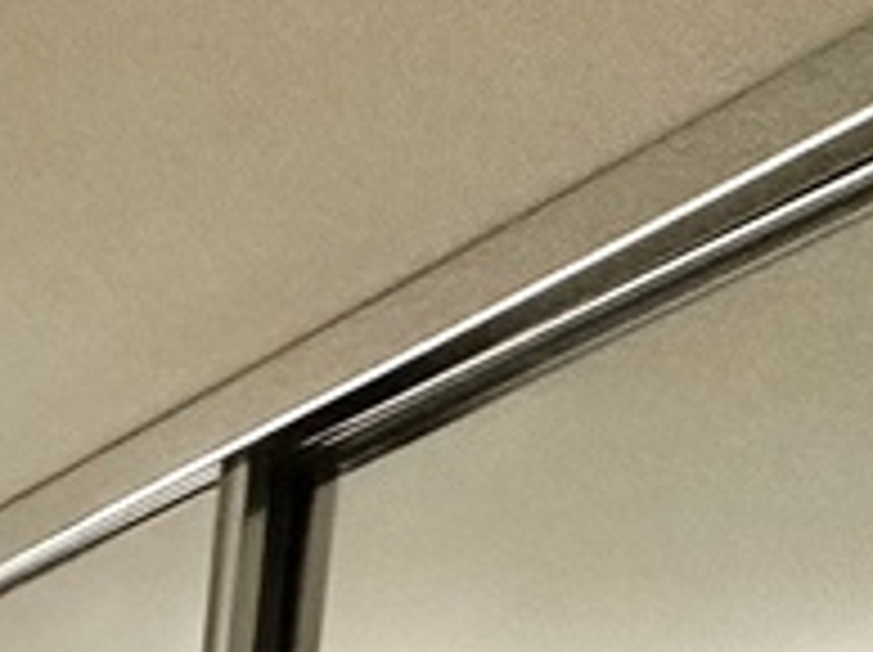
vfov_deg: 10.6
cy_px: 1880
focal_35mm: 104
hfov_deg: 13.1
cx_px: -1336
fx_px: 2620
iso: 250
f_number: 2.2
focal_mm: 2.22
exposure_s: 1/120
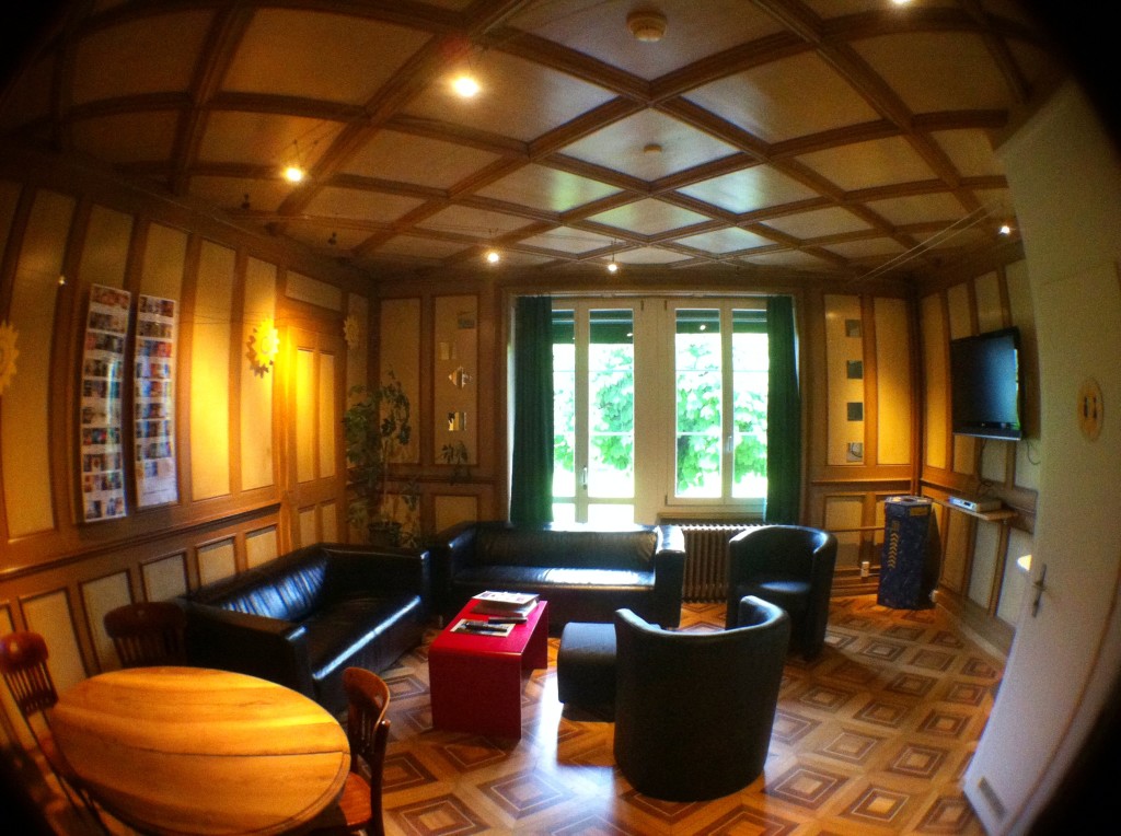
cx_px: 560
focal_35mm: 35
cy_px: 418
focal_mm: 3.85
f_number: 2.8
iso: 400
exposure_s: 1/15
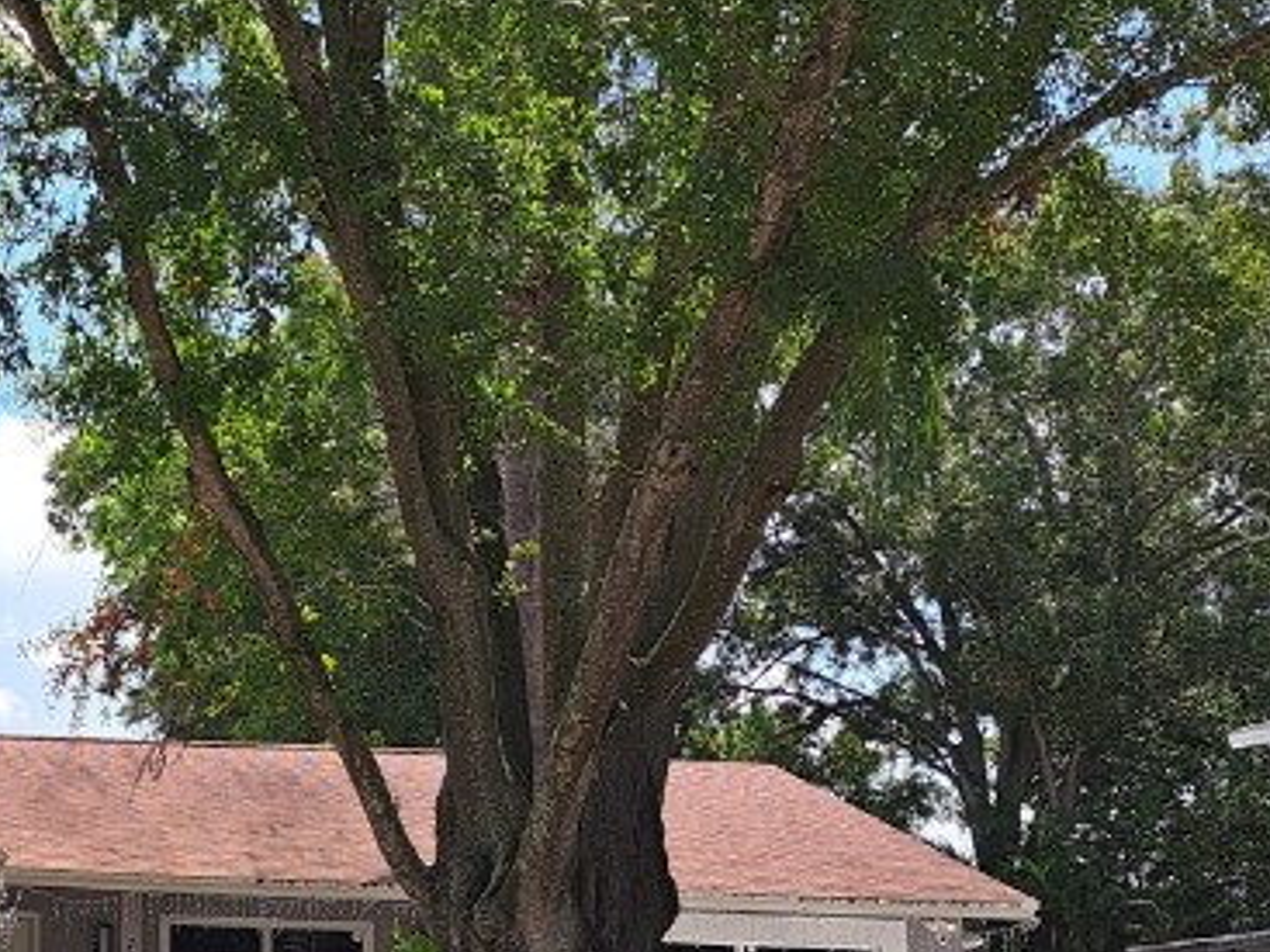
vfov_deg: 21.9
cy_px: 512
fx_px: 2457
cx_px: -208
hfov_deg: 26.2
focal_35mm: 67
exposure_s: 1/943
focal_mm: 5.23
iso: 50
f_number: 1.8
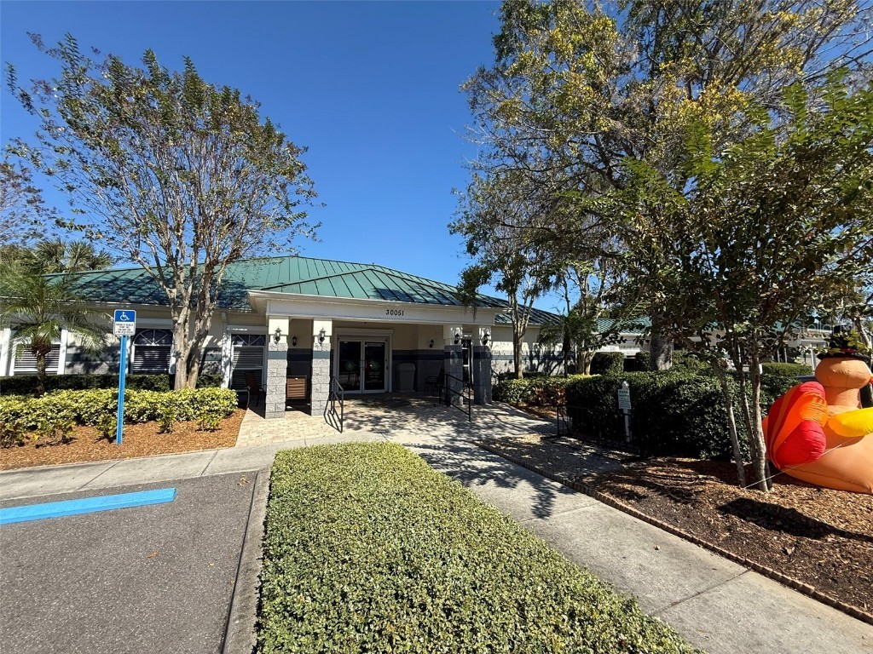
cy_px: 327
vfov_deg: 85.7
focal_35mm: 14
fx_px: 353
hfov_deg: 102.1
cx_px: 436
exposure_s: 1/1399
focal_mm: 2.22
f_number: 2.2
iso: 50
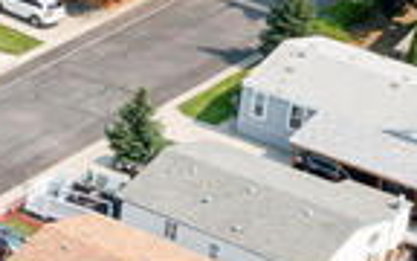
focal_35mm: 198
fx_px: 2250
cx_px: -486
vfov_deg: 6.6
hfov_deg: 9.7
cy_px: 80
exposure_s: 1/400
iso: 100
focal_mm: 10.3
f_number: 5.6
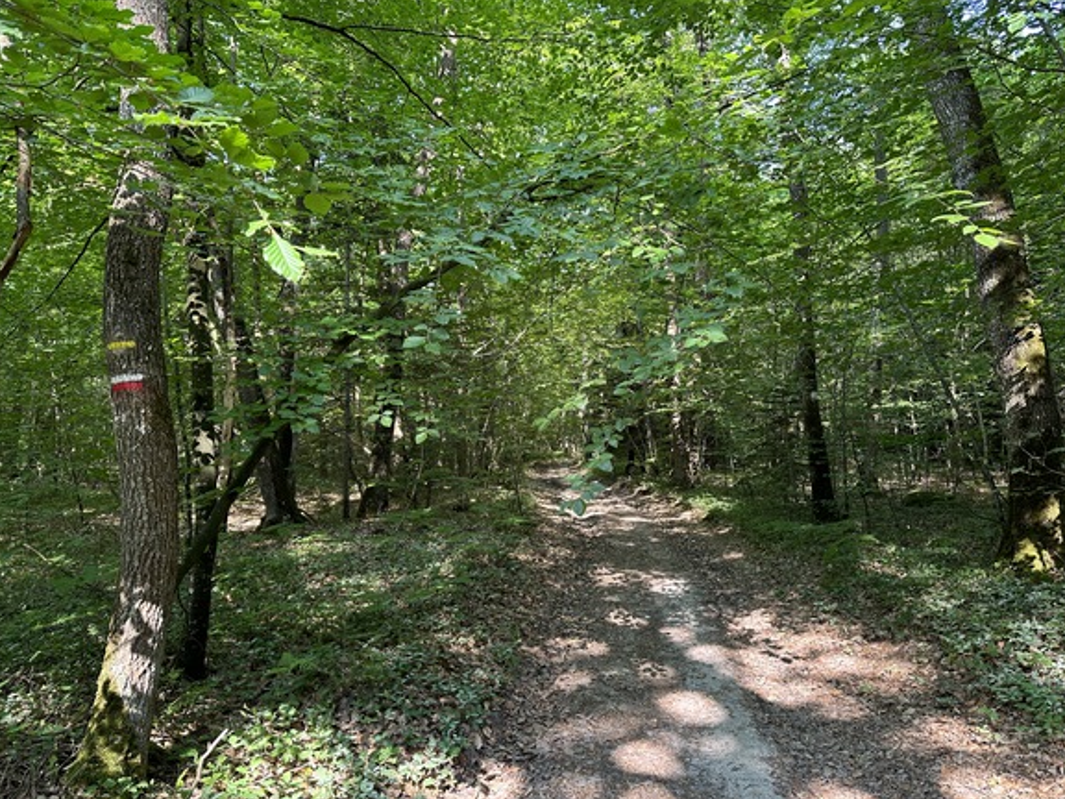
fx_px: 769
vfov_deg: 54.9
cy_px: 407
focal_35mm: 25
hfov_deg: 69.4
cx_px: 549
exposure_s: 1/121
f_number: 1.78
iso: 125
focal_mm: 6.86
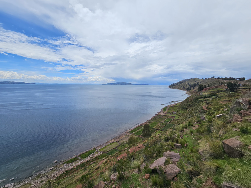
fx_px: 94
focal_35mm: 13
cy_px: 94
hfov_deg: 106.2
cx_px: 126
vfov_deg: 89.9
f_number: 2.2
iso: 50
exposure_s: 1/4408
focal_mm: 2.2
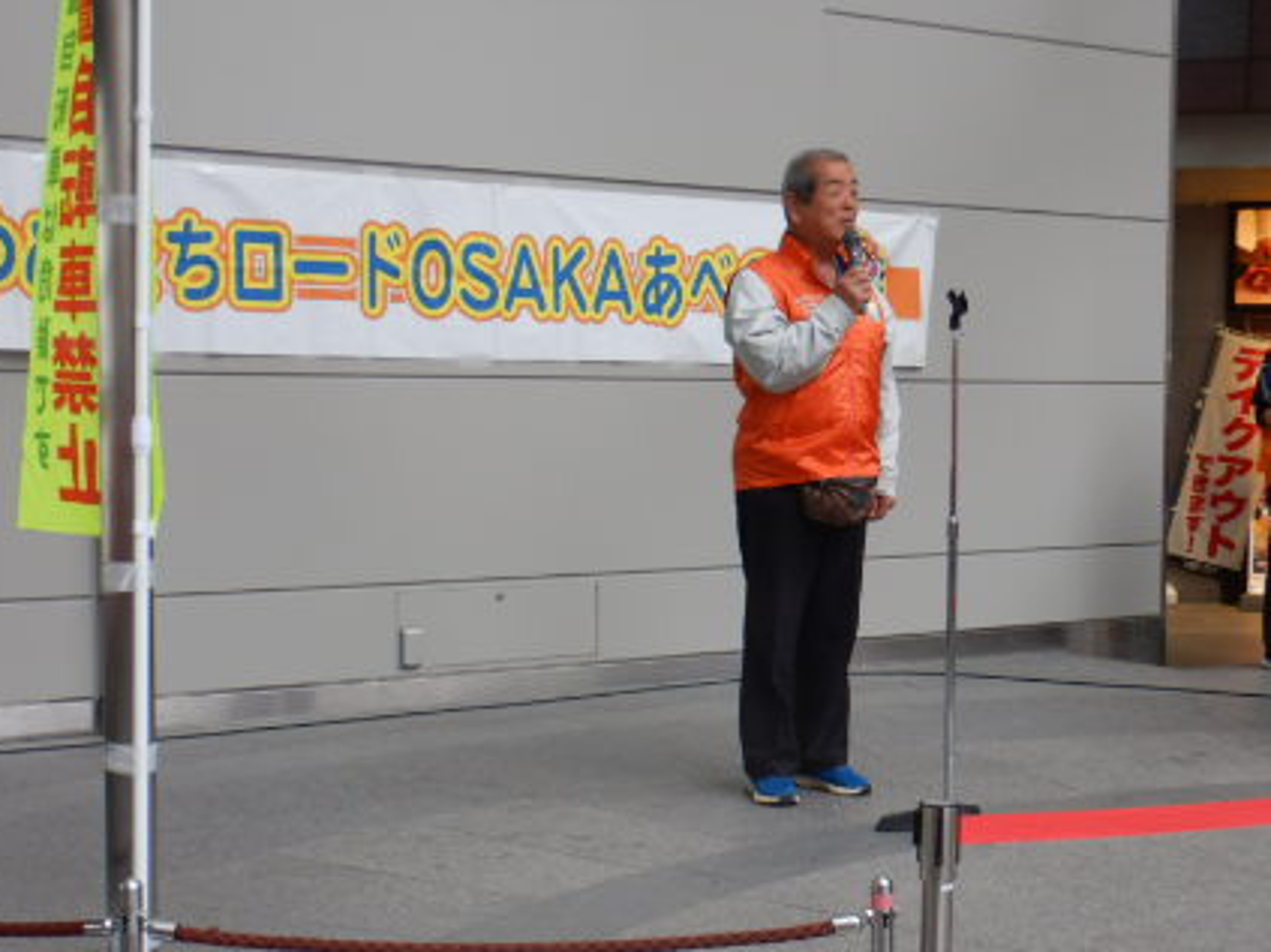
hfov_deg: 34.3
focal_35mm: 56
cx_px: 748
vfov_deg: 26.0
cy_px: 568
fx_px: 2056
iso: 125
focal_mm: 6.6
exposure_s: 1/30
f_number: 4.2
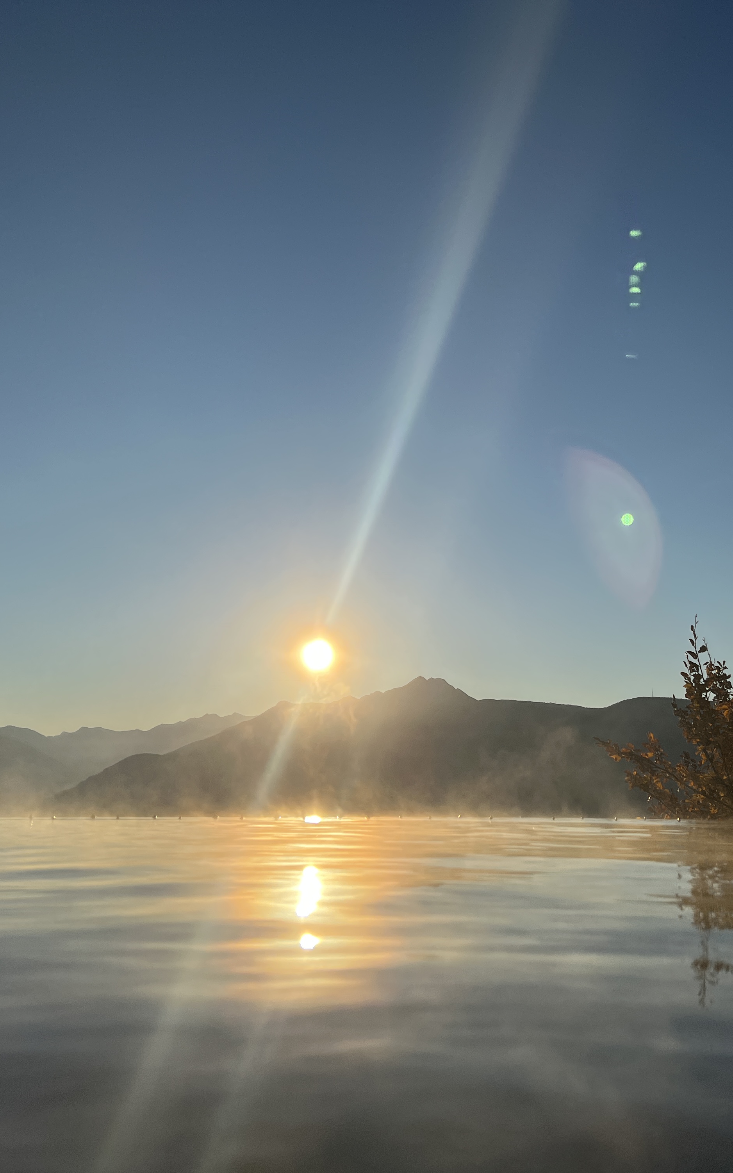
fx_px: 1183
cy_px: 588
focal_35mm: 37
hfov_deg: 34.3
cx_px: 456
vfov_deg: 52.7
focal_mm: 5.7
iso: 32
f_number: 1.5
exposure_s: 1/19231
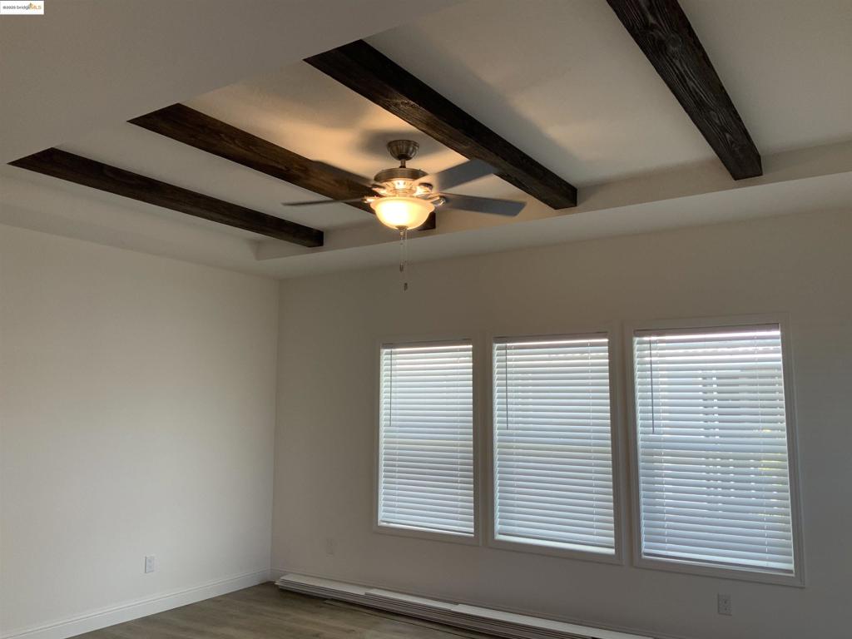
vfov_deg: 48.2
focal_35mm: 29
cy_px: 320
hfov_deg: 61.7
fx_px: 714
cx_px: 426
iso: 32
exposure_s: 1/60
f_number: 1.8
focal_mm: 3
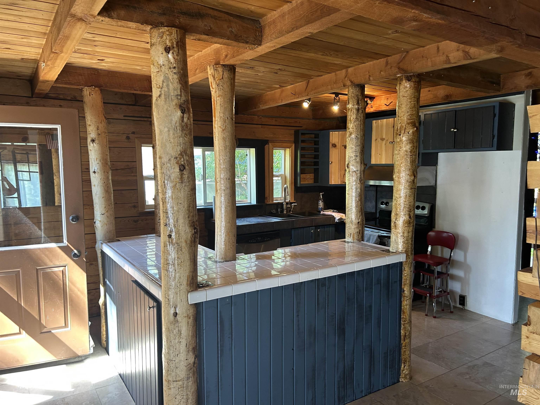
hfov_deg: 67.3
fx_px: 406
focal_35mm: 26
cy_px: 202
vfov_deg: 53.1
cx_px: 270
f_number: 1.5
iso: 125
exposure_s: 1/60
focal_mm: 5.7
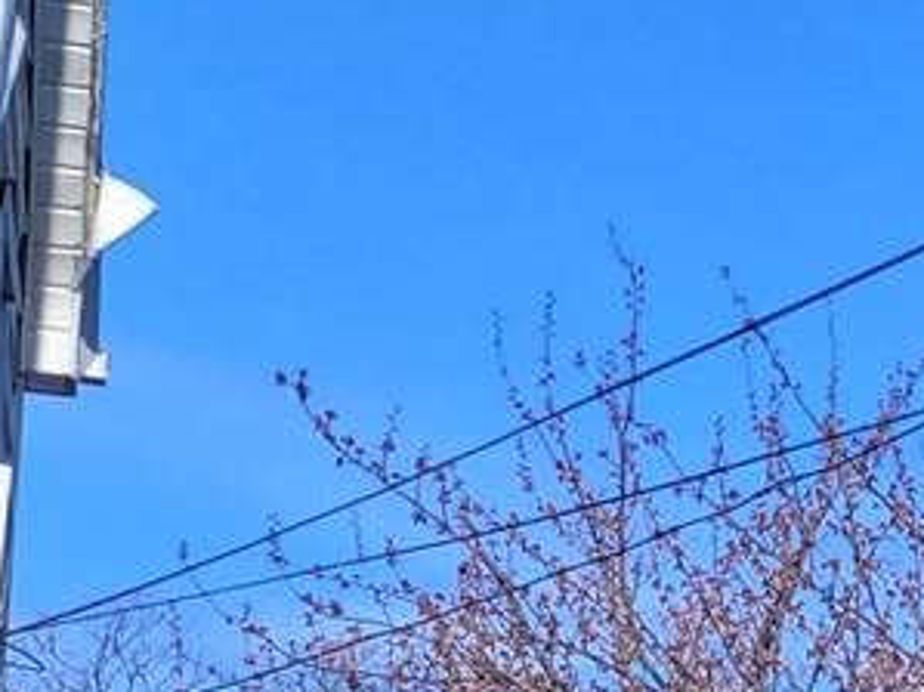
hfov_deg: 8.8
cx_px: 2880
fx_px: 4749
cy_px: 1251
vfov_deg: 8.0
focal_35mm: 178
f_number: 1.8
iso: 40
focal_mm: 5.4
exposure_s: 1/1874
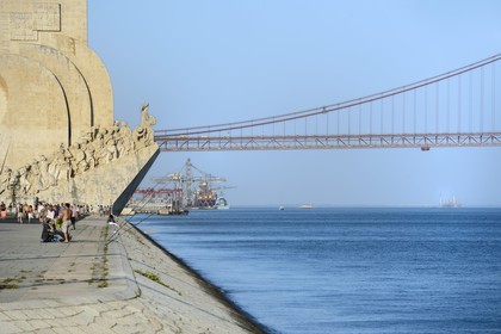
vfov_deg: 6.9
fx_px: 2783
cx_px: 250
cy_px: 167
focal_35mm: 200
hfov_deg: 10.3
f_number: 8
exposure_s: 1/400
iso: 100
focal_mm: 200
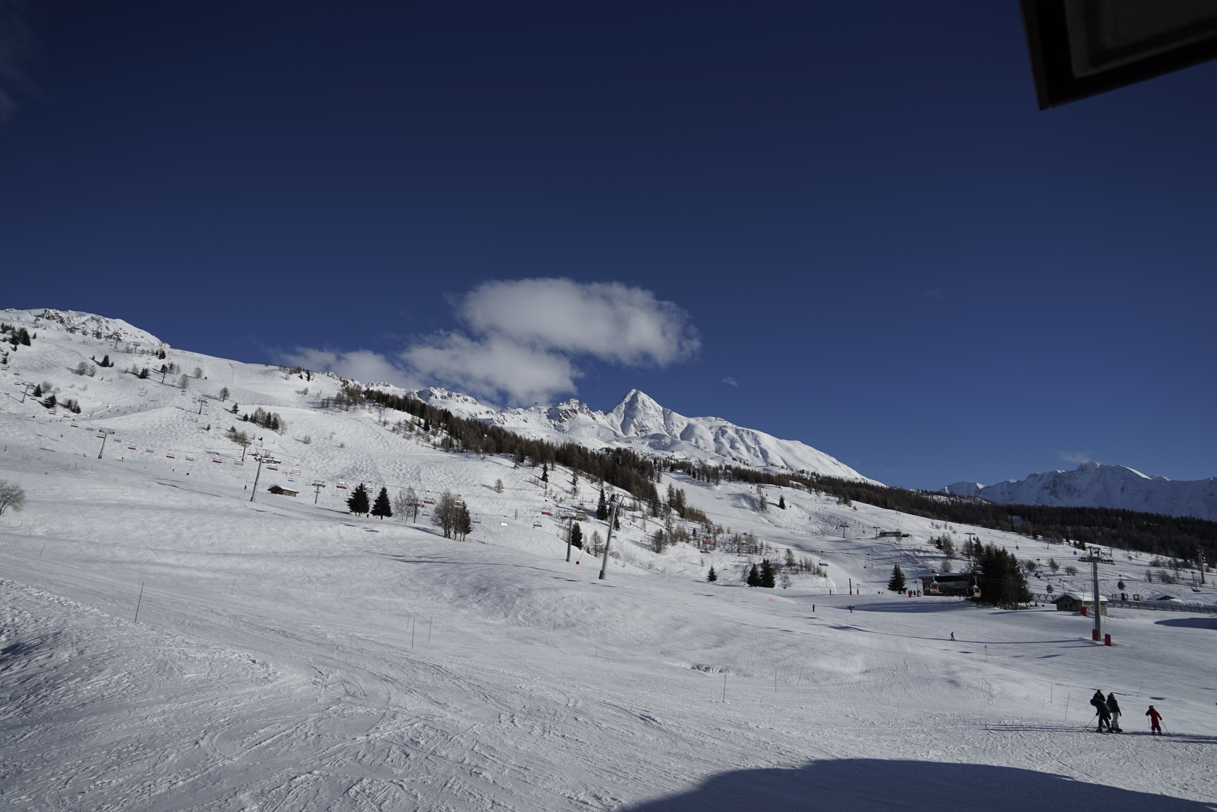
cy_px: 406
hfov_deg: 73.7
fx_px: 811
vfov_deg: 53.1
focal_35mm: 24
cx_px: 608
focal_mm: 24
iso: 100
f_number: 4.5
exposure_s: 1/2500
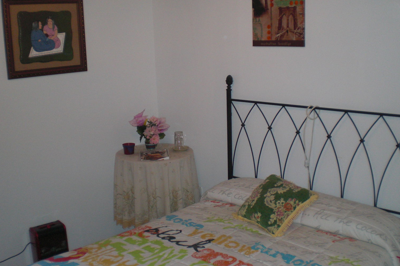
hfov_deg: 46.4
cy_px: 132
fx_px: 467
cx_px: 206
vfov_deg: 31.9
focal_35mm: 42
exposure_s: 1/60
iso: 200
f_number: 3.1
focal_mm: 6.3
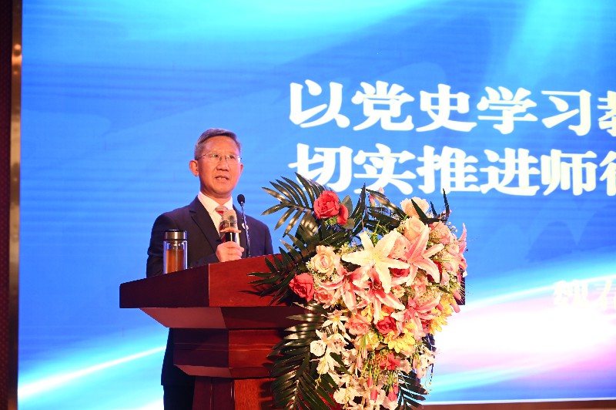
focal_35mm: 70
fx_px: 1197
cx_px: 308
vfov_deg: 19.4
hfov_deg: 28.9
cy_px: 205
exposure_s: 1/100
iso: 640
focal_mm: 70
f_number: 4
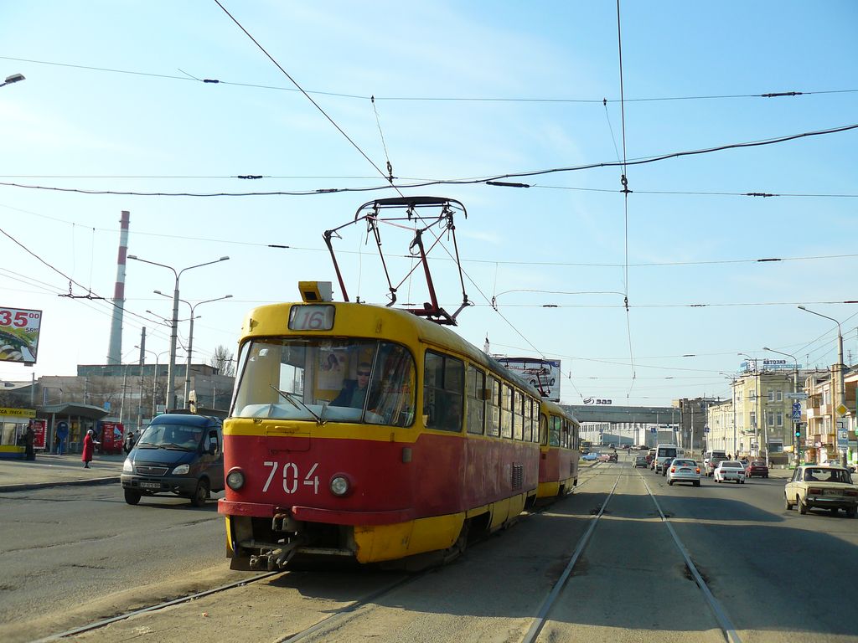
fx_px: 892
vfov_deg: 39.7
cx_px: 429
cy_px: 322
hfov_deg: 51.4
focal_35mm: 36
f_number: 2.8
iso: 100
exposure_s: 1/1000
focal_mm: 6
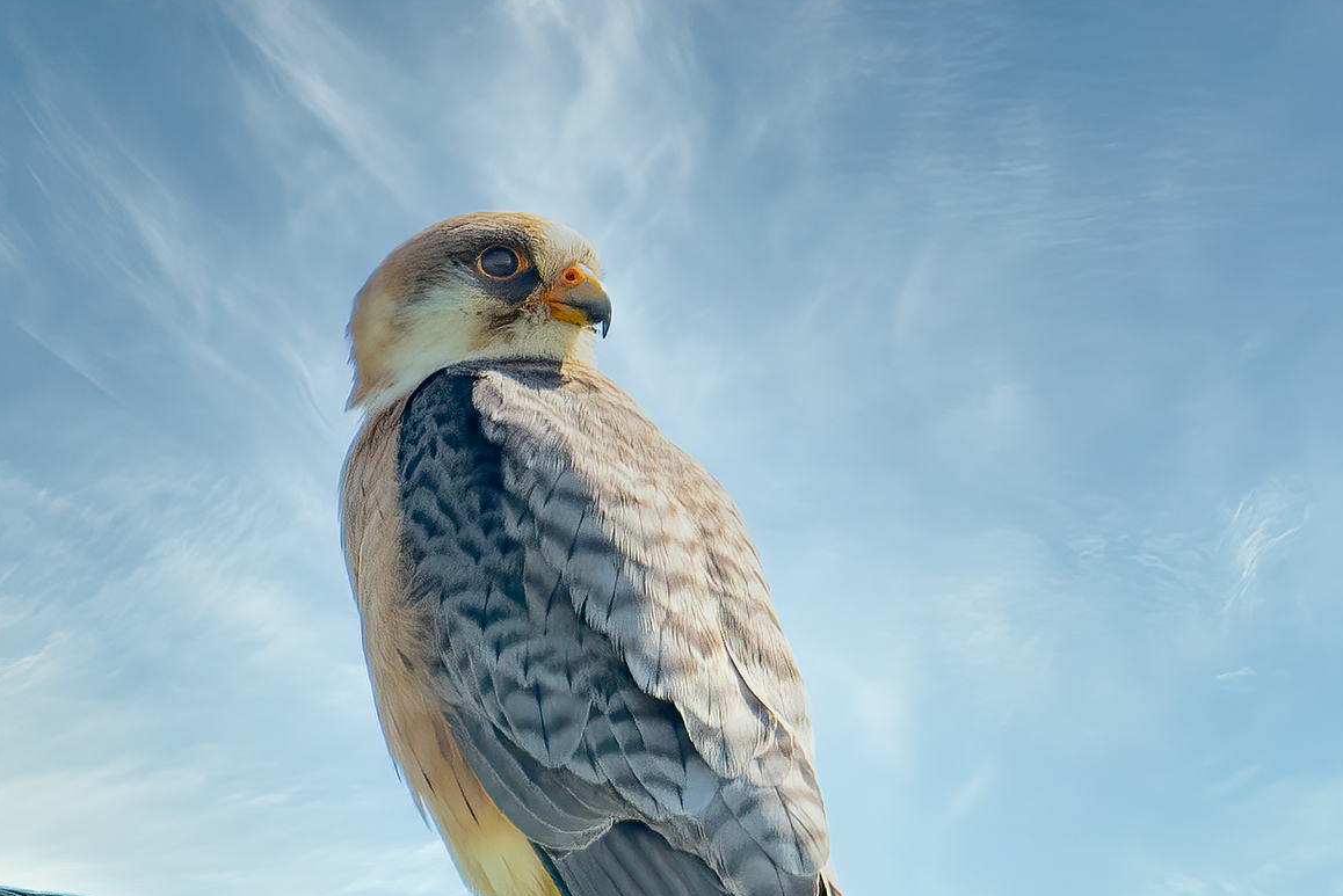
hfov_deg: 1.3
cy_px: 707
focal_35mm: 1554
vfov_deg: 0.9
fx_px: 57991
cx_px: 376
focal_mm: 600
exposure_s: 1/1250
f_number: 6.3
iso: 180
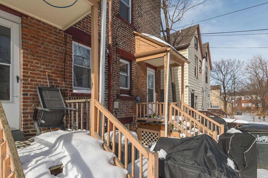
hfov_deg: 89.8
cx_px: 122
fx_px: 134
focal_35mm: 18
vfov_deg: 66.6
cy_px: 108
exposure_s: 1/1250
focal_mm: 14
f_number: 9
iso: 100
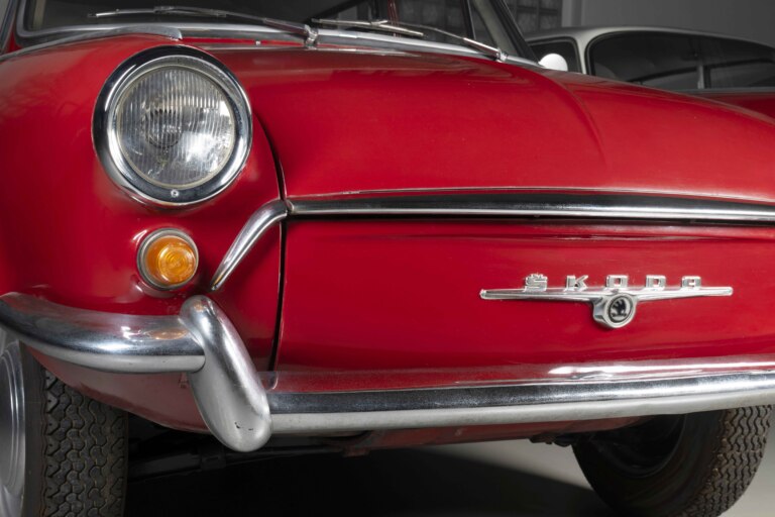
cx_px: 388
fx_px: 1184
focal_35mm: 55
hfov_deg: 36.2
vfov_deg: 24.6
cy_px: 258
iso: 100
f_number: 14
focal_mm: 55
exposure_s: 4
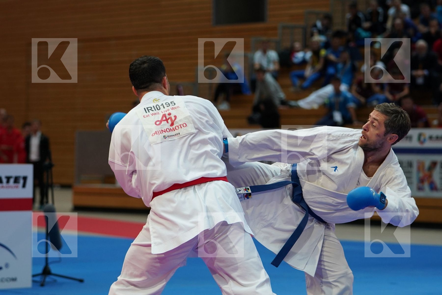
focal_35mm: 127
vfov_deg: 10.8
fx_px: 1559
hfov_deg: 16.1
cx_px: 221
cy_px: 148
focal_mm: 85
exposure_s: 1/1000
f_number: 2.8
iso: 1600
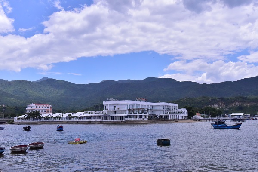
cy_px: 86
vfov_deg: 37.9
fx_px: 251
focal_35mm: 35
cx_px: 129
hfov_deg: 54.4
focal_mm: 35
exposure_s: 1/4000
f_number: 14
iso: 3200
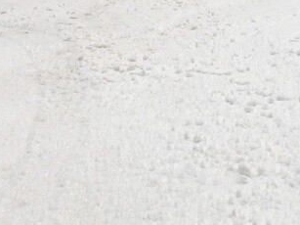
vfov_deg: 16.8
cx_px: 150
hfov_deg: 24.4
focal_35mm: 80
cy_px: -111
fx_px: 693
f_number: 4.5
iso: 80
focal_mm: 4.1
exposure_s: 1/2000
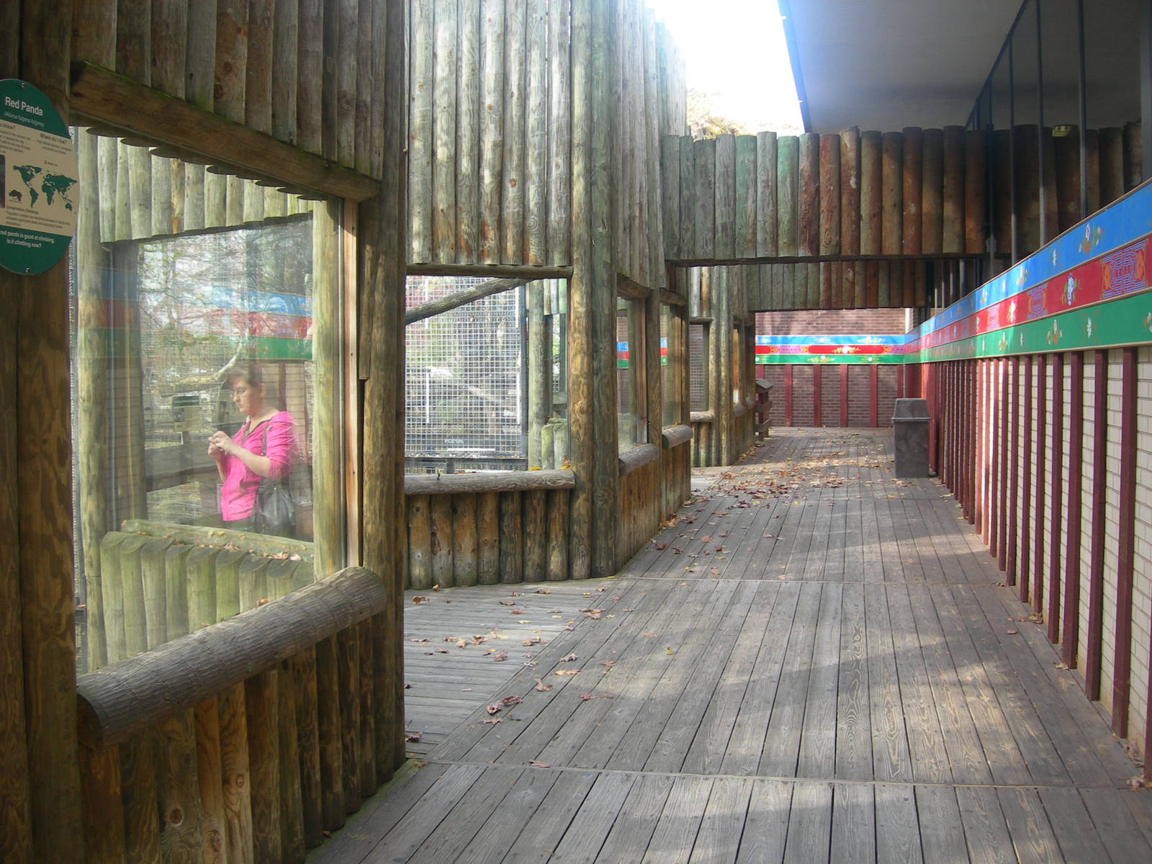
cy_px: 432
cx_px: 576
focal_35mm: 38
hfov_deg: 49.0
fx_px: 1265
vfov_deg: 37.7
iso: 50
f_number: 2.8
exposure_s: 1/67.7
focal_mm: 7.8
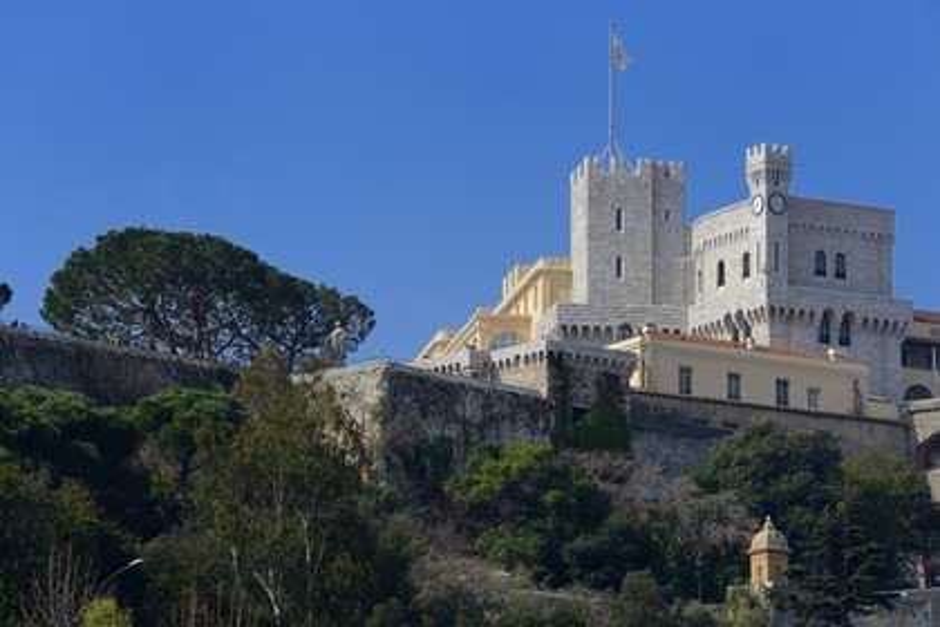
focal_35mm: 190
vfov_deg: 7.2
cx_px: 470
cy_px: 314
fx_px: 4961
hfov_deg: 10.8
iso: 200
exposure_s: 1/250
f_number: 13
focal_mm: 190
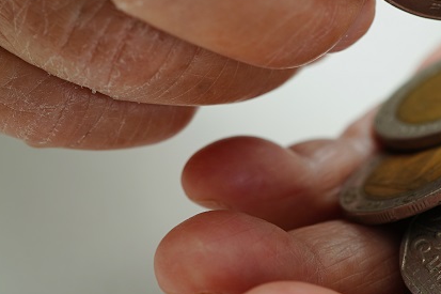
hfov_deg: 16.4
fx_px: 1518
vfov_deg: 11.0
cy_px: 6
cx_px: 348
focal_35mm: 124
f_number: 5
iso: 100
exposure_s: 1/60
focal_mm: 50
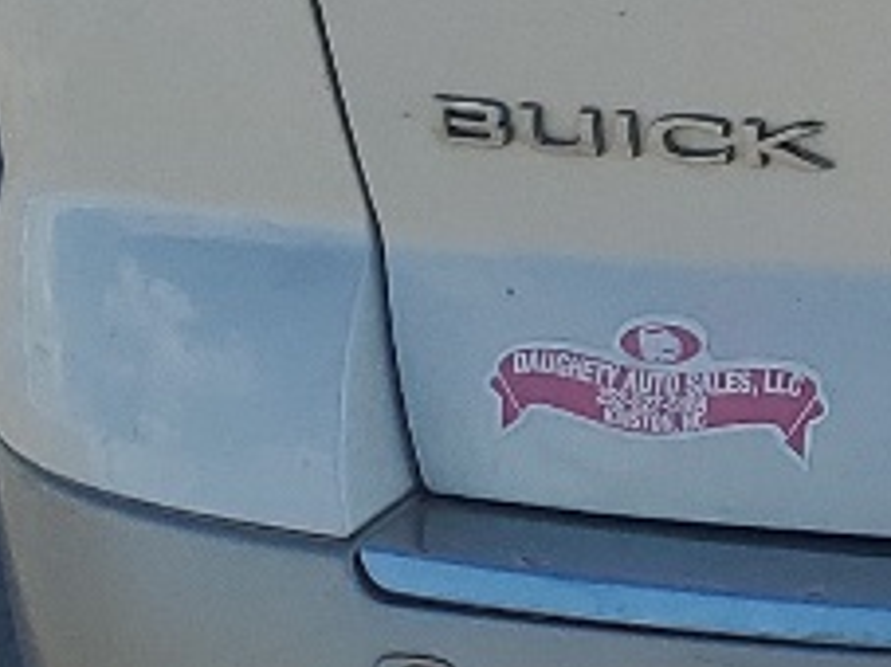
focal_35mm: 183
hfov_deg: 9.8
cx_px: 1939
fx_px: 4708
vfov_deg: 8.0
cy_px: -247
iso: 50
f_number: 1.5
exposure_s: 1/3333
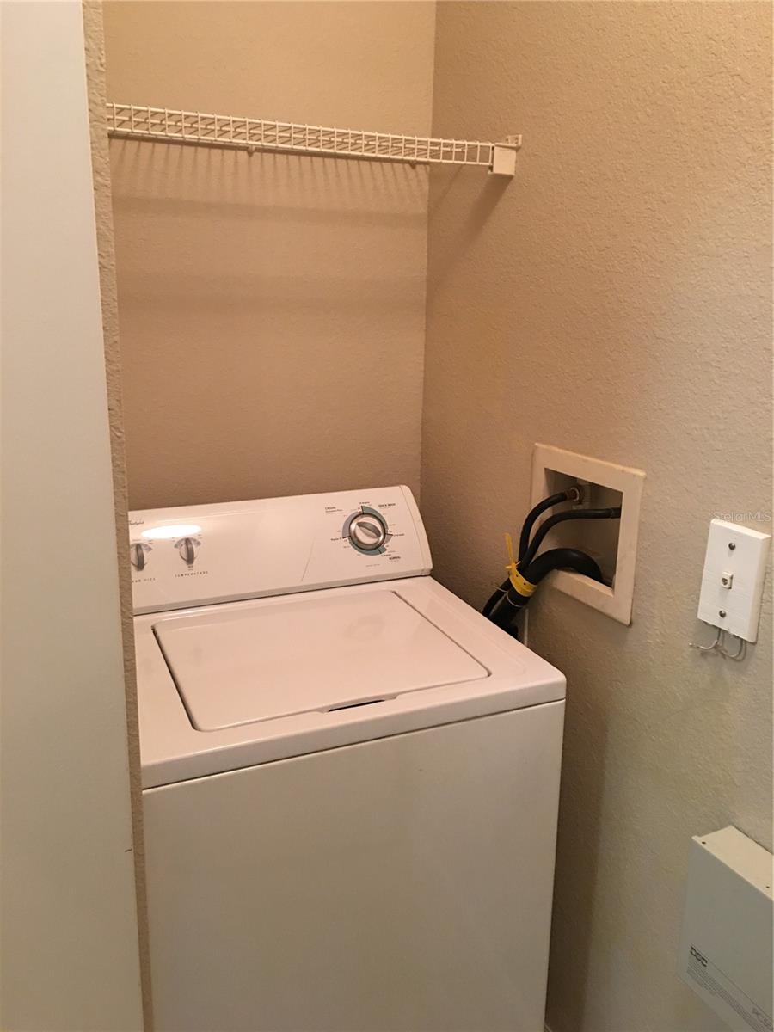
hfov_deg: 48.2
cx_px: 387
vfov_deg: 61.7
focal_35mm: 29
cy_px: 516
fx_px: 865
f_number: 2.2
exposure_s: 1/10
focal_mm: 4.15
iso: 80
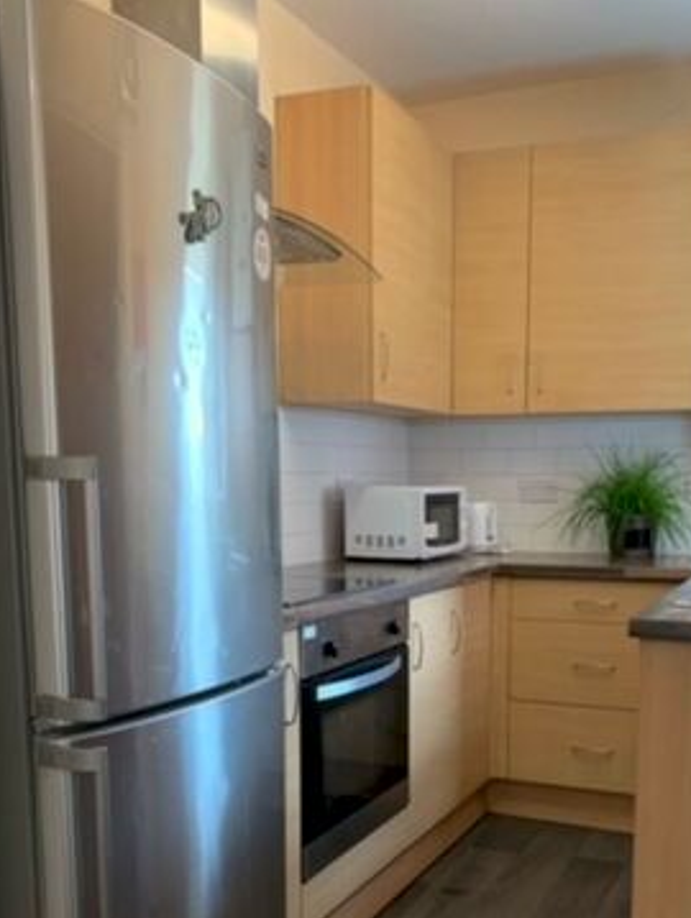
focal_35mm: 38
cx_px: 448
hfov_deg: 37.5
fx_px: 1010
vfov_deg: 47.9
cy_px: 628
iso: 200
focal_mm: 4.25
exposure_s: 1/60
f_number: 1.8
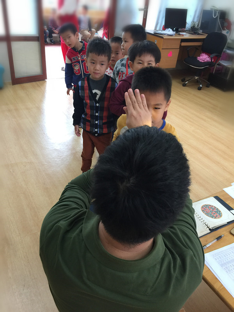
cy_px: 156
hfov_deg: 48.2
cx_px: 117
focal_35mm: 29
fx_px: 261
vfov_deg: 61.7
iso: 50
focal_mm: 4.15
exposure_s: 1/17
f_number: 2.2
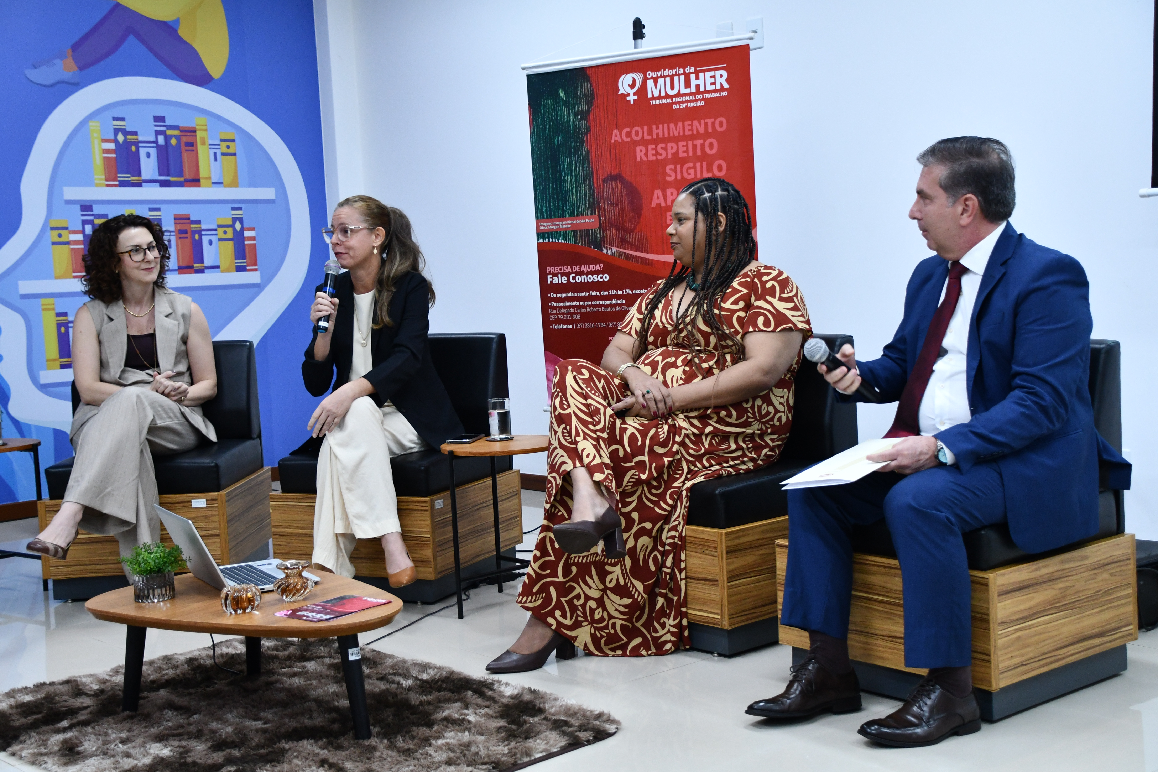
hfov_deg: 43.6
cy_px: 386
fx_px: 1447
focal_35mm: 45
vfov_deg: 29.9
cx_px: 579
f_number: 4
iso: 1400
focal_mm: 30
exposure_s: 1/125
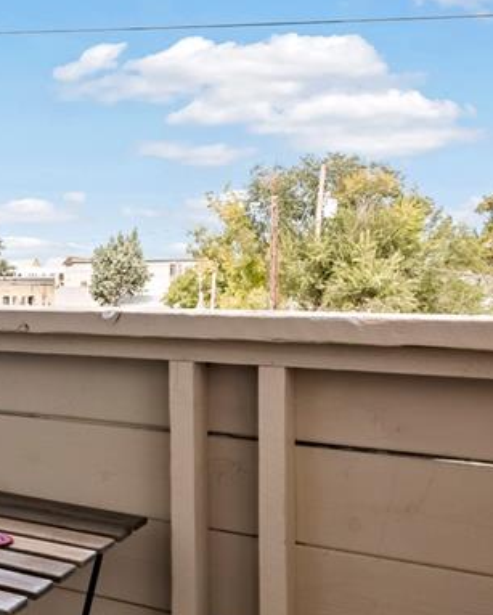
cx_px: -88
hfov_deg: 28.3
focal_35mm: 47
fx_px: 856
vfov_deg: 39.5
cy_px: 307
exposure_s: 1/25
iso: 64
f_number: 13
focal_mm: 16
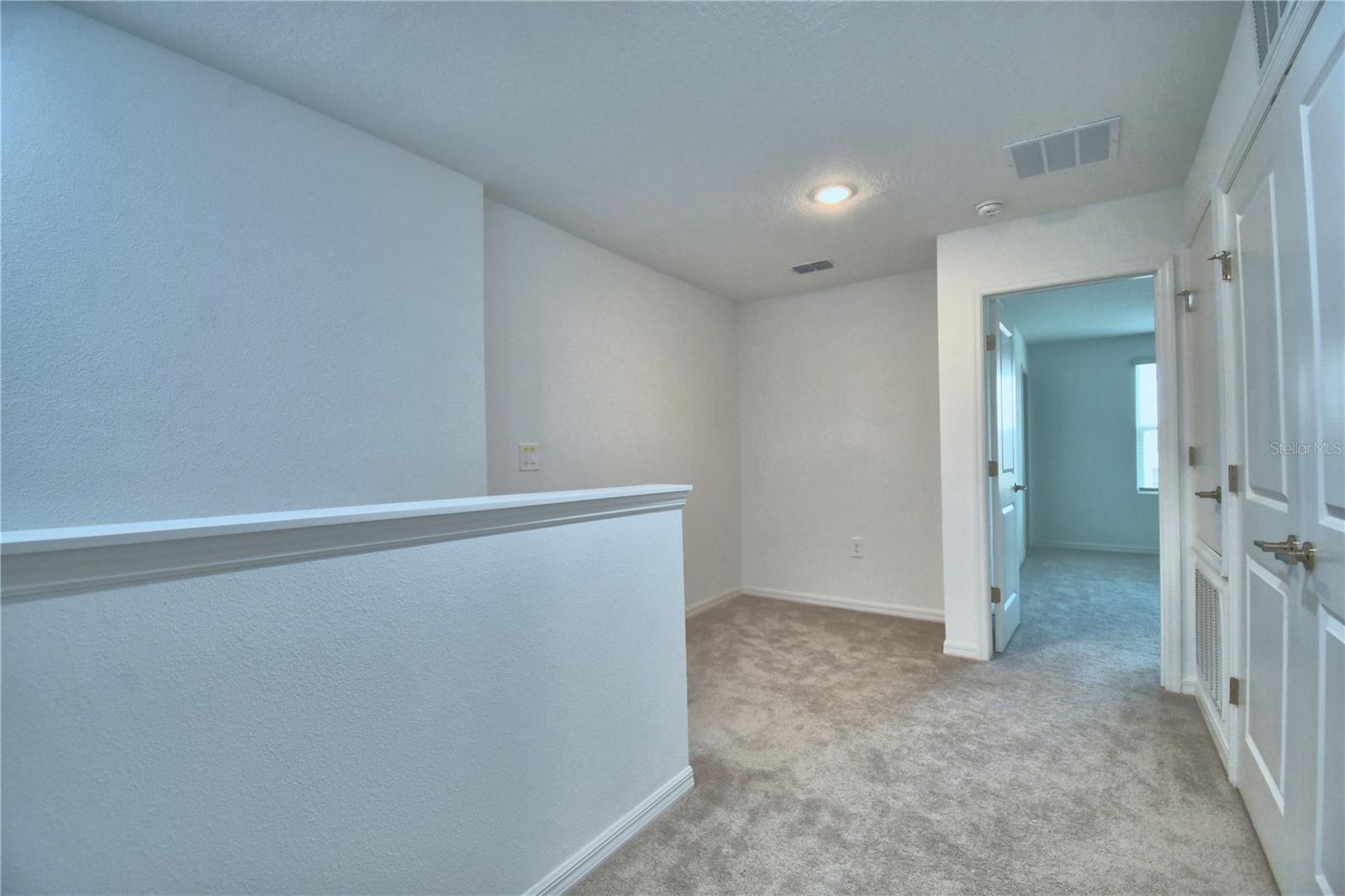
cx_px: 672
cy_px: 448
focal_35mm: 15
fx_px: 560
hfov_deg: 100.4
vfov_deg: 77.3
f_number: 4.5
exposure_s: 1/80
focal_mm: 10
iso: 400
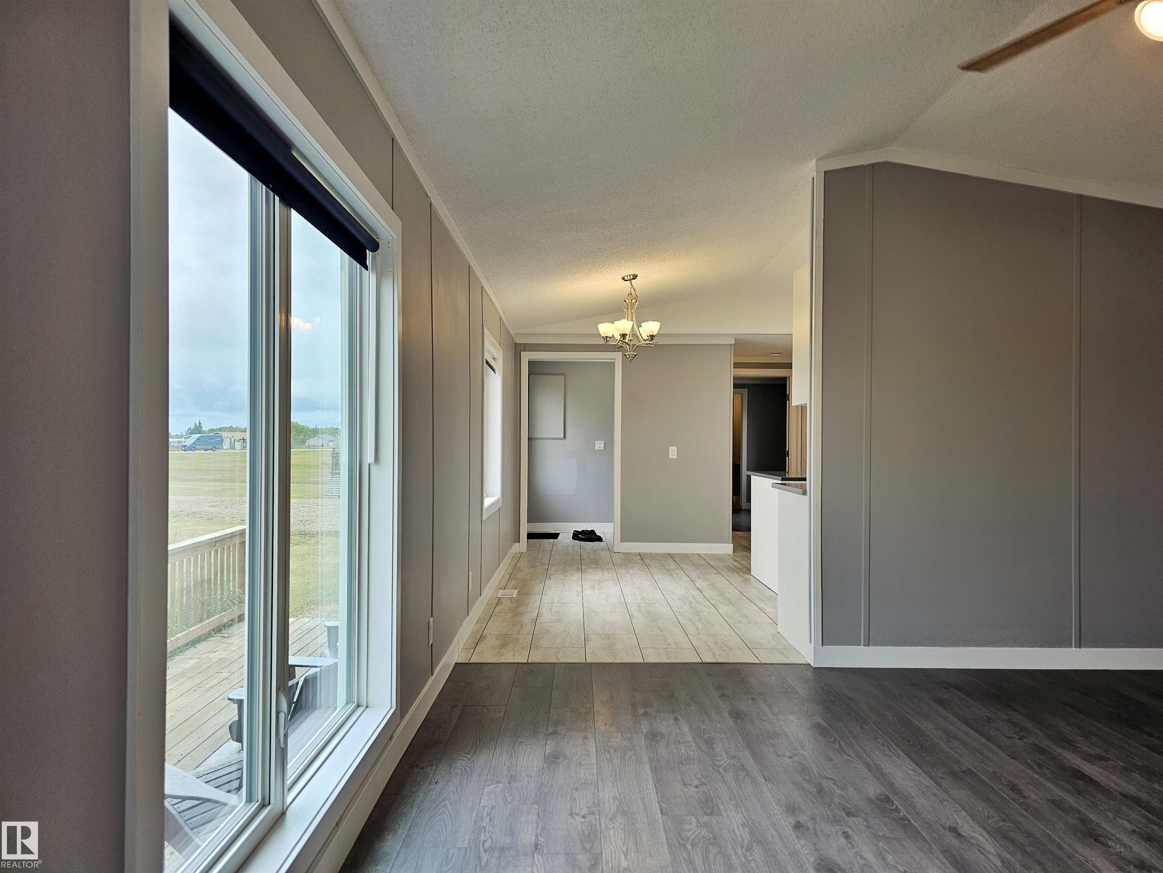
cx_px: 582
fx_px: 773
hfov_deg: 73.9
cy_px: 436
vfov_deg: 58.9
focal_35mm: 23
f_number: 1.7
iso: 32
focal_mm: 6.3
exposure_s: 1/120
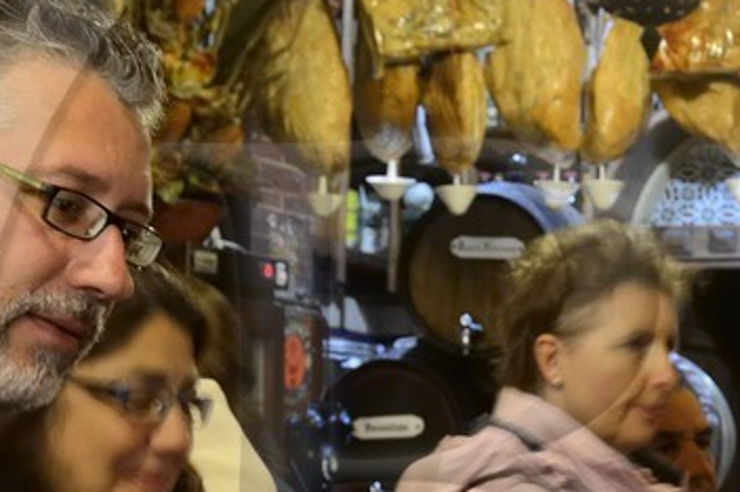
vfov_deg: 12.4
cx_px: 734
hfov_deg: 18.3
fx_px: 2238
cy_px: 488
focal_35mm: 109
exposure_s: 1/6
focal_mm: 24
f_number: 5
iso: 1600
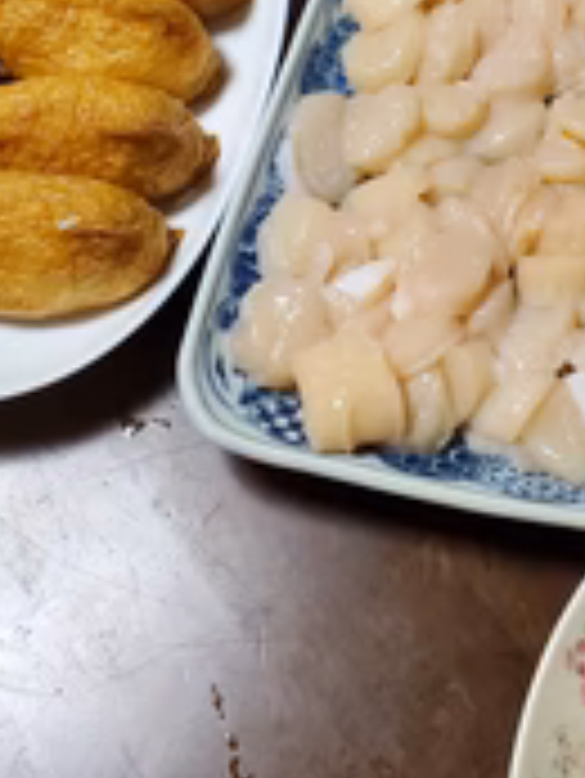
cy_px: 166
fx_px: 1350
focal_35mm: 60
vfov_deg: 31.4
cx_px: 536
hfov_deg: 23.7
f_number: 2.4
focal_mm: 4.3
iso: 320
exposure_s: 1/50
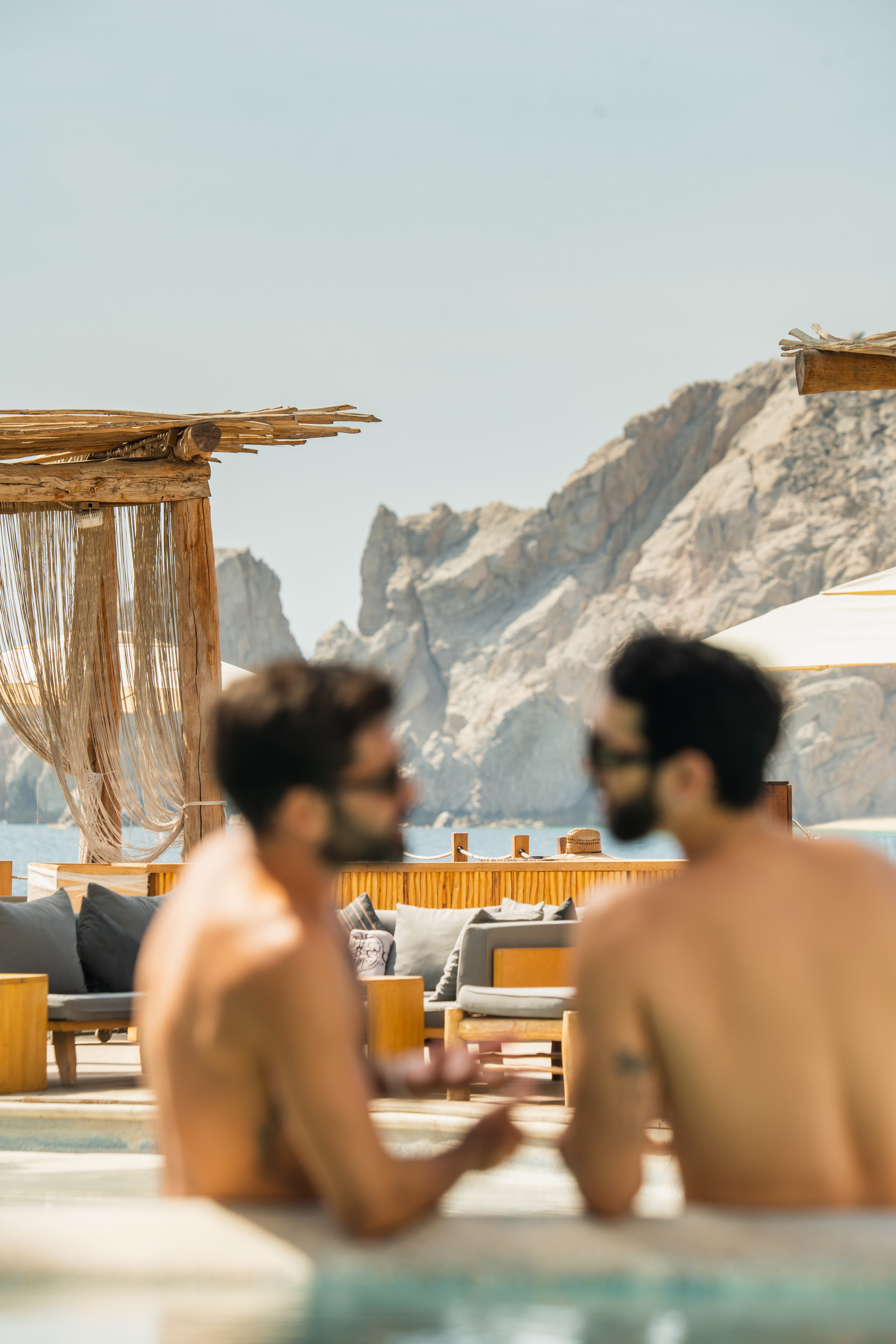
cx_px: 448
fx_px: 9441
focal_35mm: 253
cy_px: 672
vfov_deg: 8.1
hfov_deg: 5.4
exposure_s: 1/60
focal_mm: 252.9
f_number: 8
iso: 100
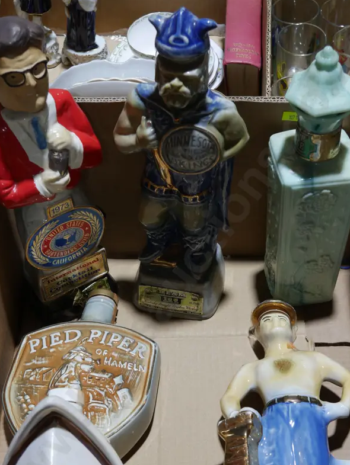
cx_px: 182
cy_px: 278
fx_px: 808
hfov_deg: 24.4
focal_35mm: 60
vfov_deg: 32.1
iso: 320
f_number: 5.1
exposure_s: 1/60
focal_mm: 23
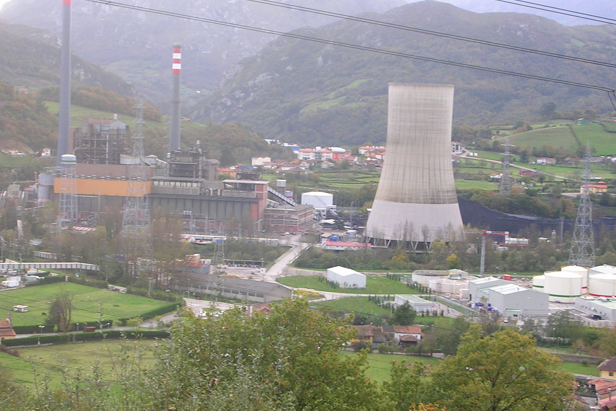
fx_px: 1403
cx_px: 281
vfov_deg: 16.6
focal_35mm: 82
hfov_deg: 24.8
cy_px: 249
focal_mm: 10.9
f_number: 3.7
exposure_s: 1/100
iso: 50
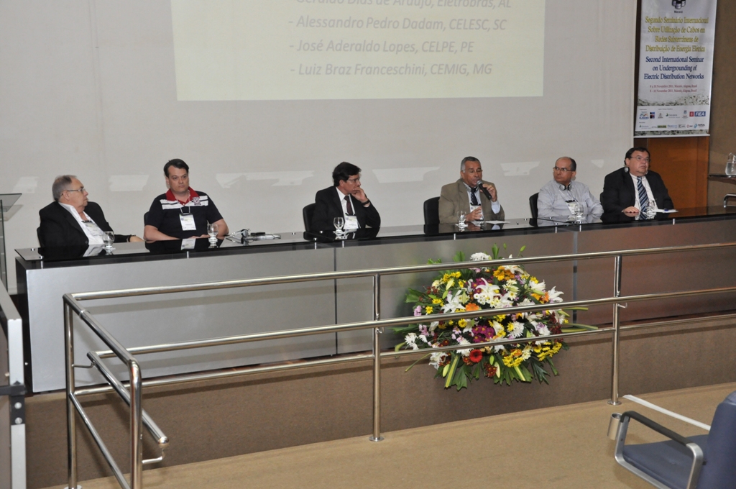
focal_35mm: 48
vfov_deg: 28.0
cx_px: 368
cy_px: 244
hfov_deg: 41.2
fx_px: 980
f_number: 7.1
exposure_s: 1/60
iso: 1250
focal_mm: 32
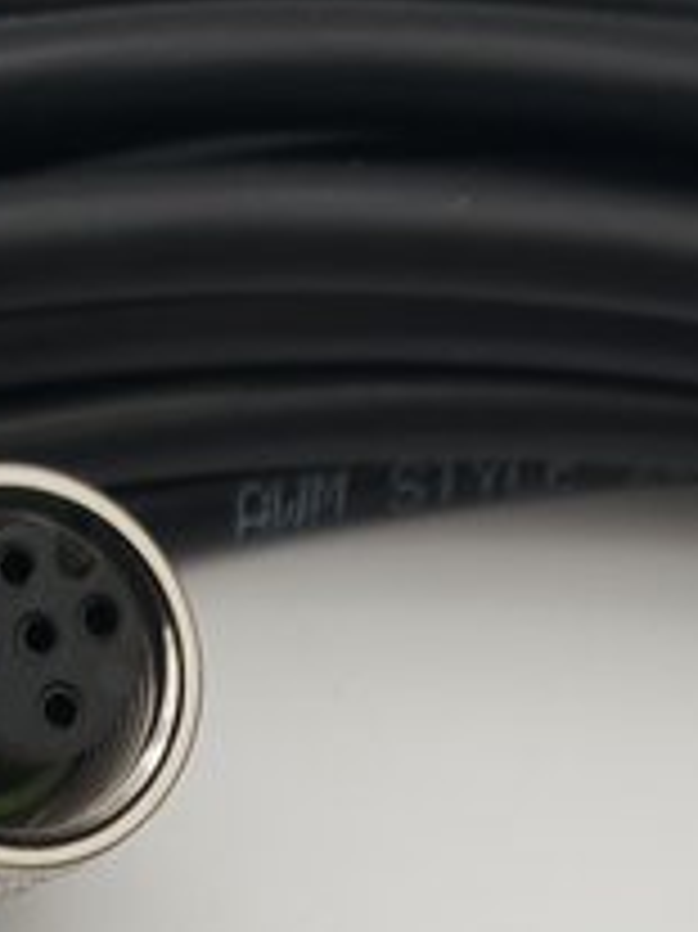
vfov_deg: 11.4
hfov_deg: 9.8
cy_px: 2024
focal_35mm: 152
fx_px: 4091
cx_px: 322
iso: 50
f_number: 2.4
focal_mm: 4.3
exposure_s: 1/393
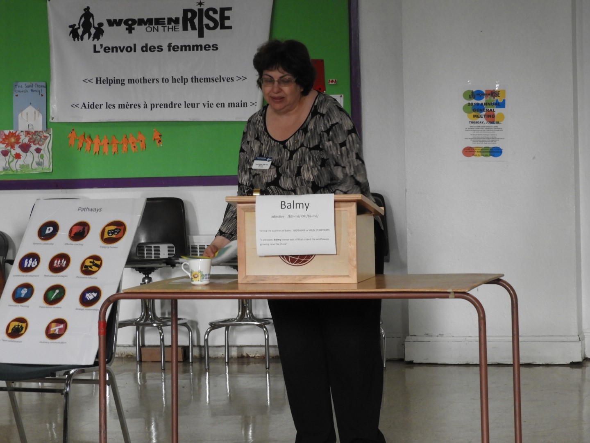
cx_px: 295
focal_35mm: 105
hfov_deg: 18.7
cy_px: 222
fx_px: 1790
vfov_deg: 14.1
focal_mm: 18.8
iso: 400
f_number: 4.8
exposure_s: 1/40
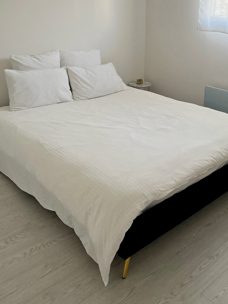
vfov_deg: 47.7
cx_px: 141
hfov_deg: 37.5
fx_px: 334
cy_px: 88
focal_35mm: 38
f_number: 1.5
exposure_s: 1/105
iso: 125
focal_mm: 5.7
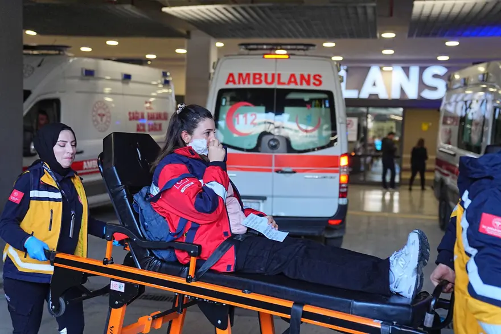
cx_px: 250
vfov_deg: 28.6
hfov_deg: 41.9
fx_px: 654
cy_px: 167
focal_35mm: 47
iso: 1600
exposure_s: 1/800
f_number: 2.8
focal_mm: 47
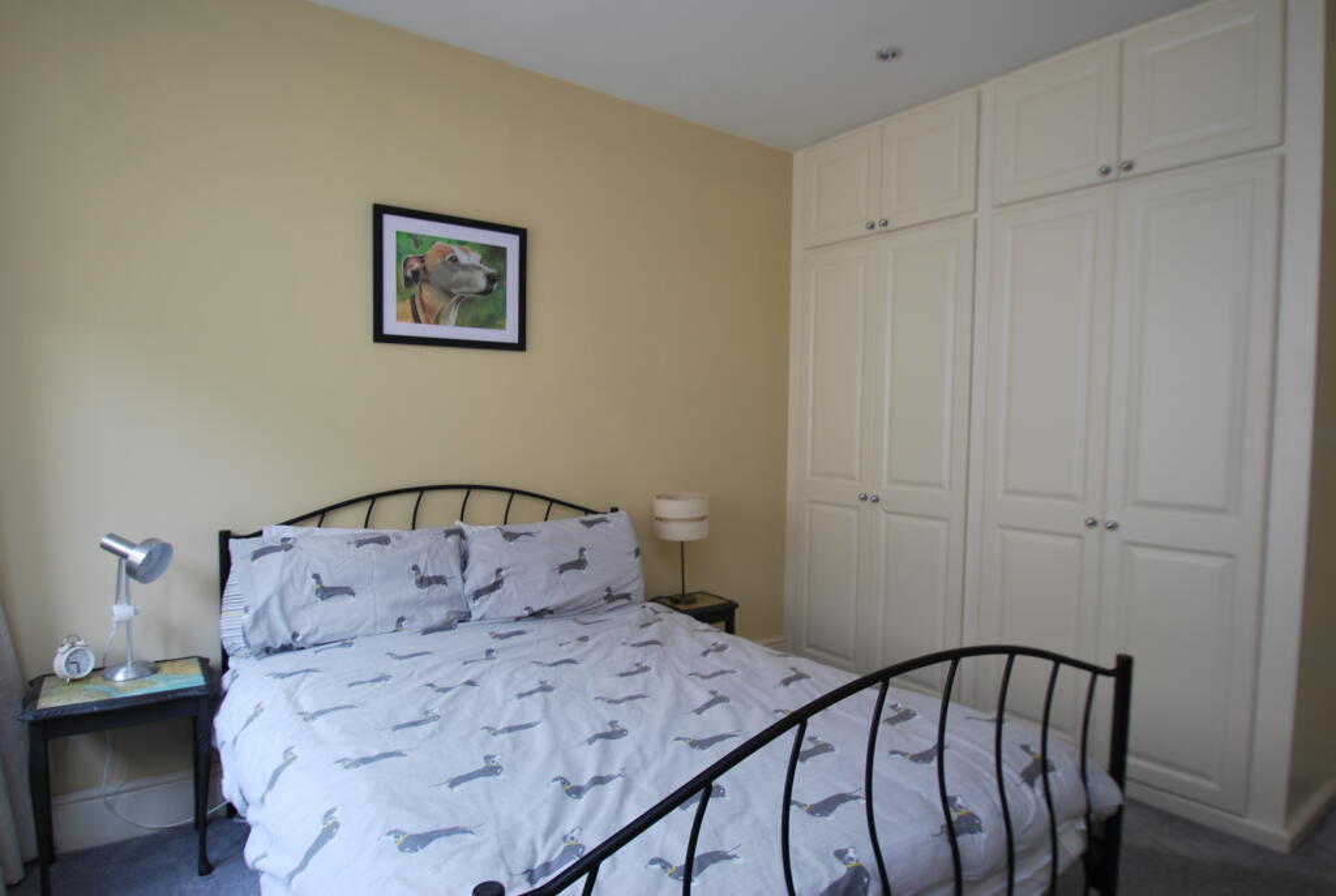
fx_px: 725
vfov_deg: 63.4
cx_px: 668
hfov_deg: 85.3
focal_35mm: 20
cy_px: 448
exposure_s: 1/25
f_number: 4
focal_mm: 13
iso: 100
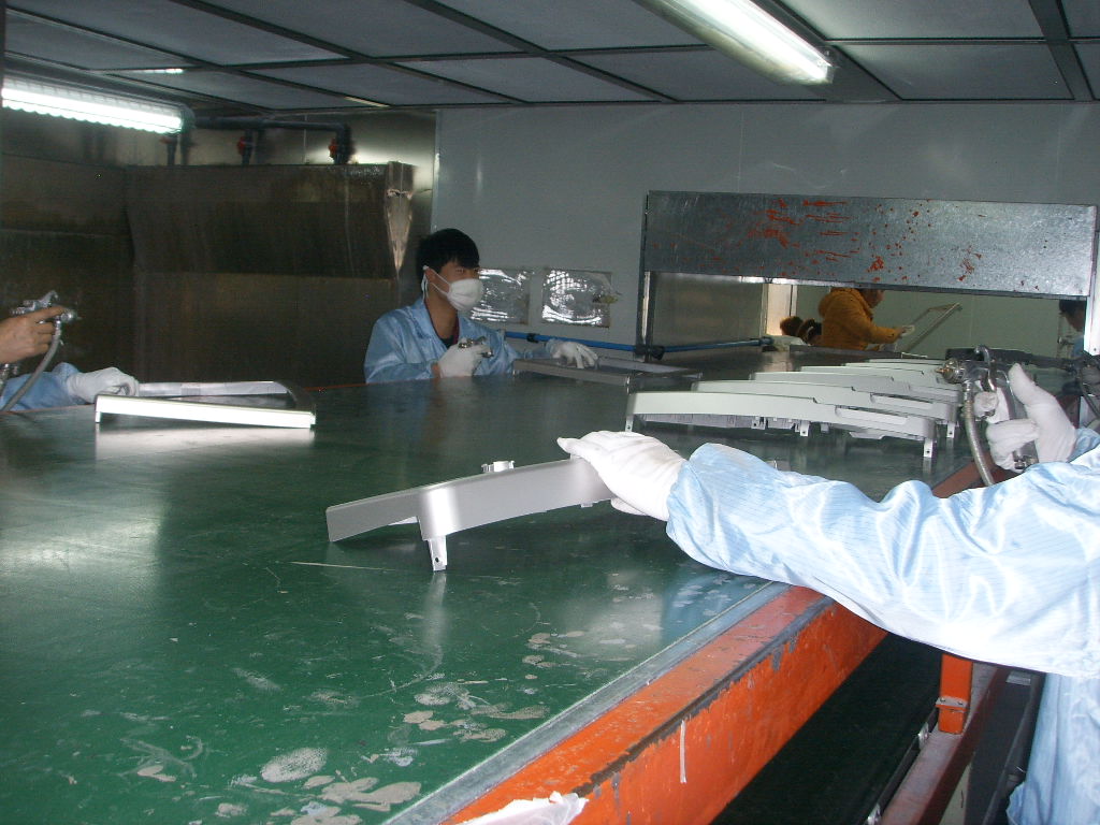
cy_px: 412
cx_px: 550
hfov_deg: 47.9
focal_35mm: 39
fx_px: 1239
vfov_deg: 36.8
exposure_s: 1/45
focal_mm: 6.6
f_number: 3.5
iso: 105
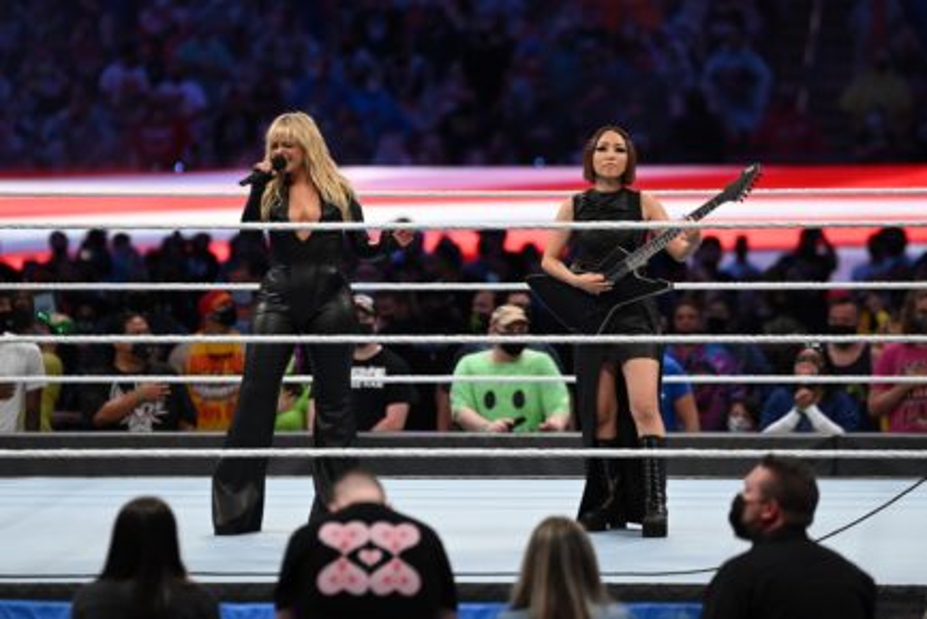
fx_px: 6439
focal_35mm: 250
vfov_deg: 5.5
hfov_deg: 8.2
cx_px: 464
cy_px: 310
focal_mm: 250
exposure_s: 1/800
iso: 6400
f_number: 3.2
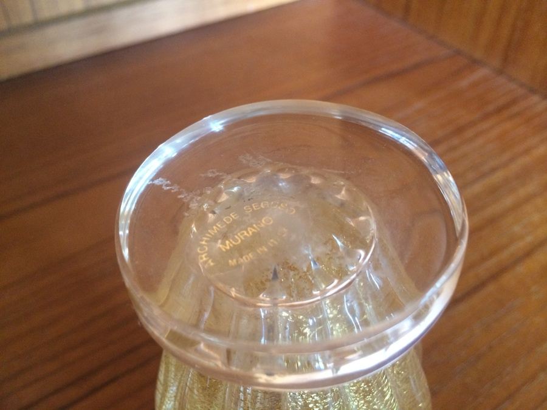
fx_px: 474
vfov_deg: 46.8
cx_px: 274
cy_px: 205
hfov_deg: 60.0
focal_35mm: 30
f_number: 2.2
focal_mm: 4.12
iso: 250
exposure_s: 1/30
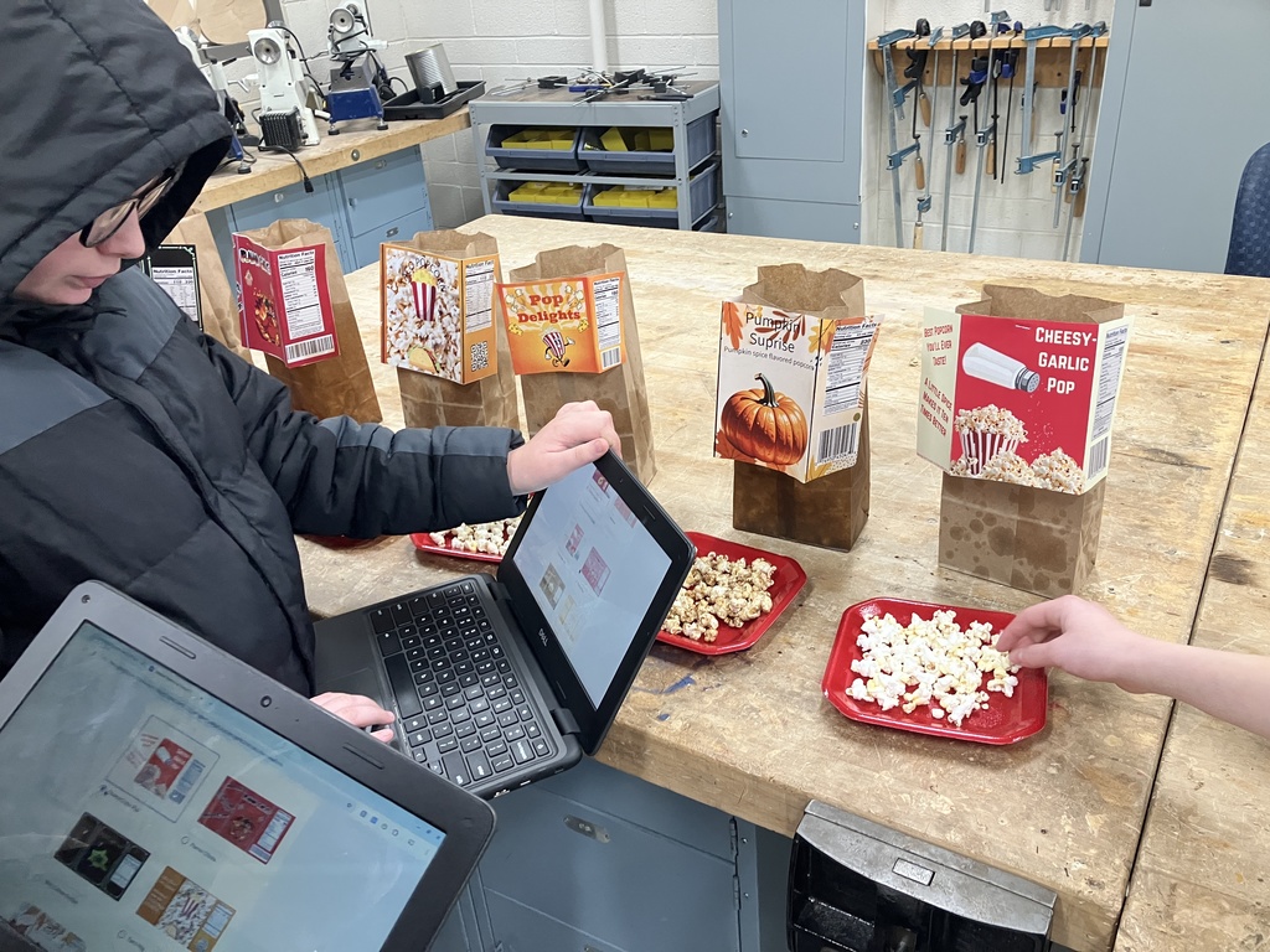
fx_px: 1027
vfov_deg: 49.7
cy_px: 476
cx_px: 635
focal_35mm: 28
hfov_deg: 63.4
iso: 125
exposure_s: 1/60
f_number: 1.8
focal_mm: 3.99
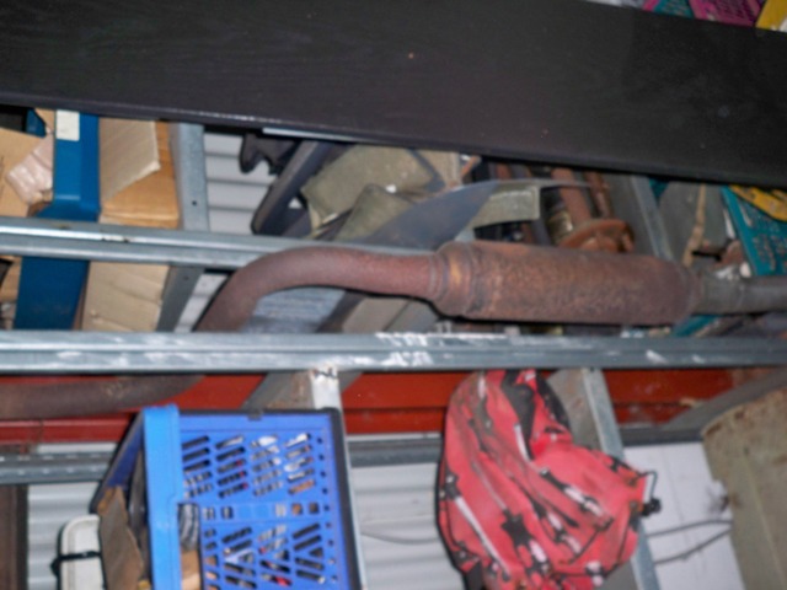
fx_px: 796
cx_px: 394
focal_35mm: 35
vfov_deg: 40.7
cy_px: 295
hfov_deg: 52.6
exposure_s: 1/60
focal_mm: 6.3
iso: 200
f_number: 3.1
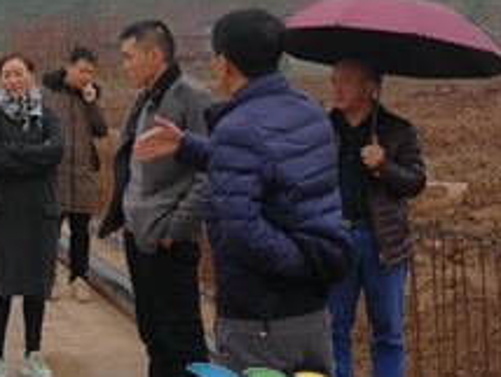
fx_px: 913
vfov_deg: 23.0
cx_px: 9
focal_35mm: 63
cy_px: 78
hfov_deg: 28.9
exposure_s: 1/185
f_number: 2.2
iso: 50
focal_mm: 3.95
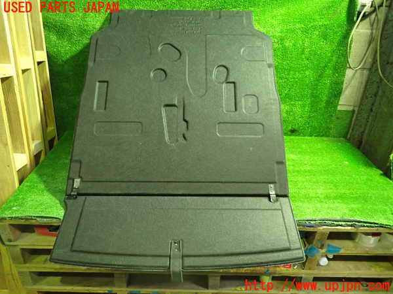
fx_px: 284
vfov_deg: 54.9
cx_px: 196
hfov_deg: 69.4
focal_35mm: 25
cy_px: 147
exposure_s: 1/30
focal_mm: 4.5
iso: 640
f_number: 2
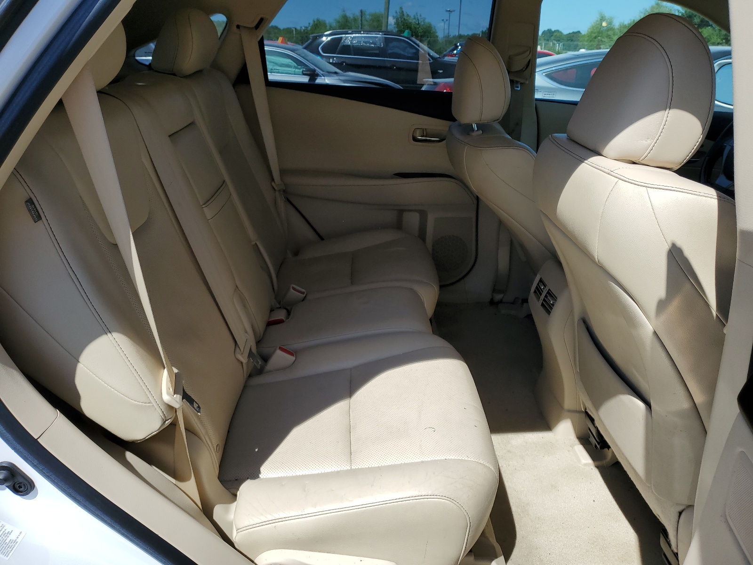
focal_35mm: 26
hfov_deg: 67.3
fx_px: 566
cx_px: 376
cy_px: 282
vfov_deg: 53.1
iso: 50
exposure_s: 1/3333
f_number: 1.5
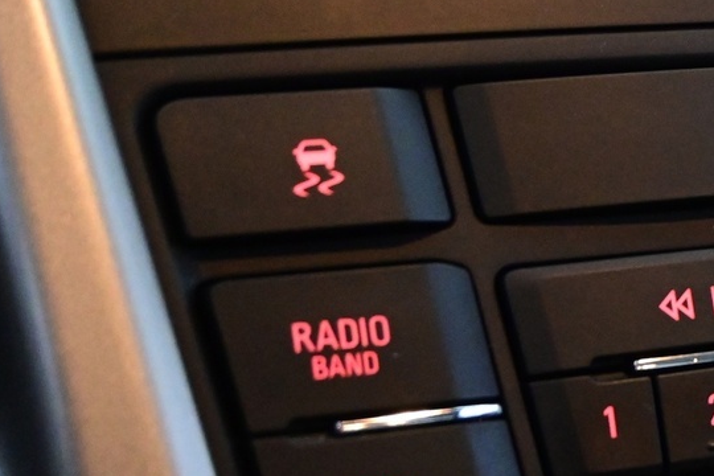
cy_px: 296
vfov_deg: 12.2
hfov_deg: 16.7
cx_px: 1046
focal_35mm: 112
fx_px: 2231
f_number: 4.2
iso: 3600
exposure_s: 1/40
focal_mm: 25
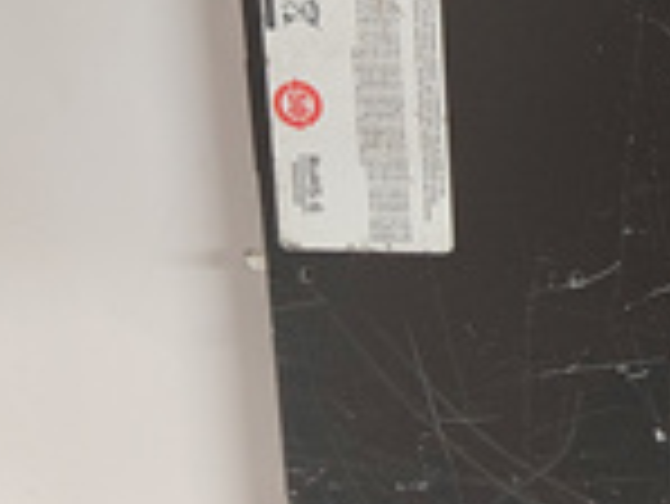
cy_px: 7
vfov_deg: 18.7
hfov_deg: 20.7
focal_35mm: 77
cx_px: 1061
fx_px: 1492
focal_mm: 5.52
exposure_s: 1/50
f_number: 1.9
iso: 1669
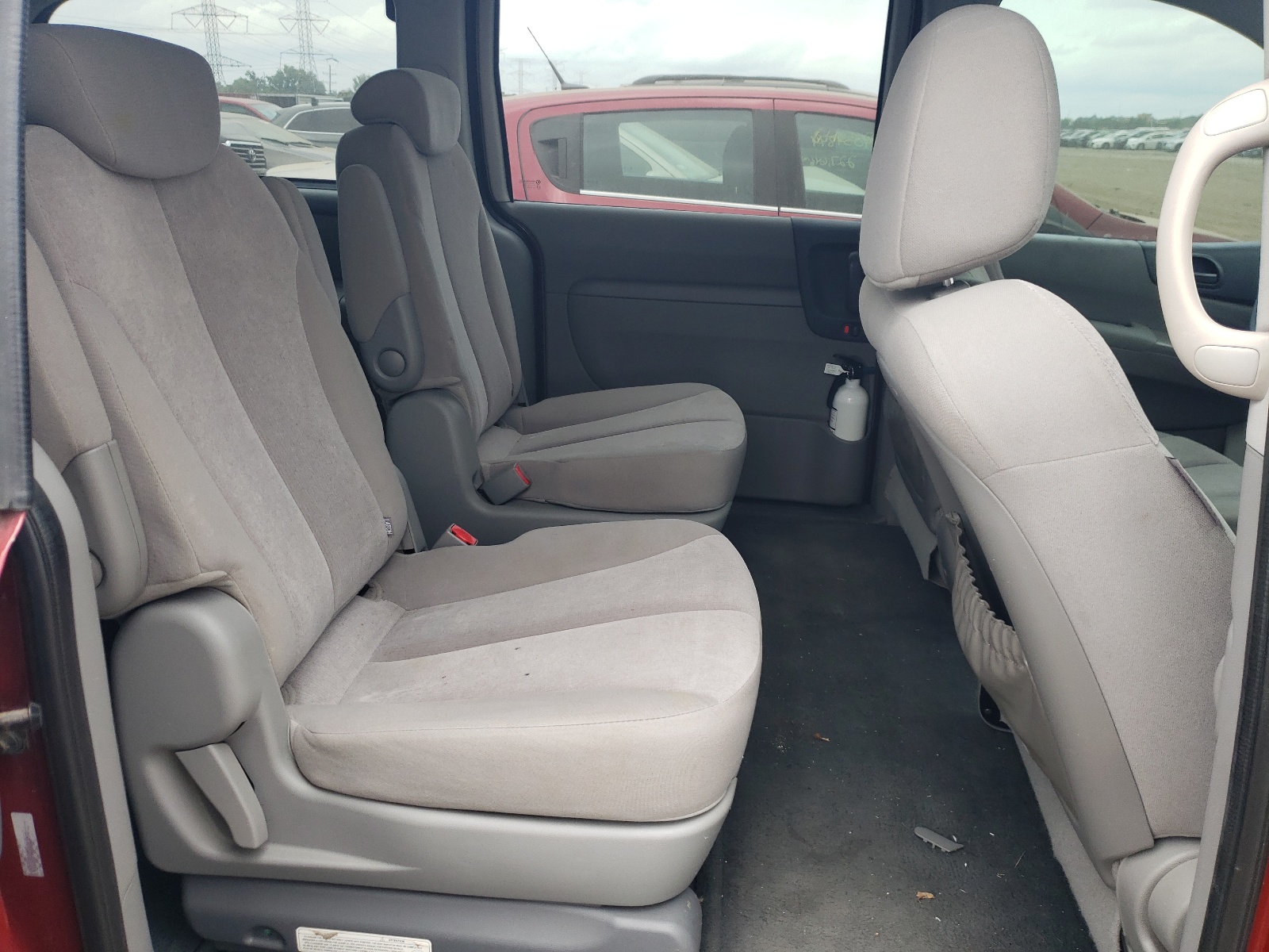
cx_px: 634
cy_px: 476
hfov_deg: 67.3
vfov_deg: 53.1
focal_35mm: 26
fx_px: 953
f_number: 1.5
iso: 50
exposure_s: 1/286
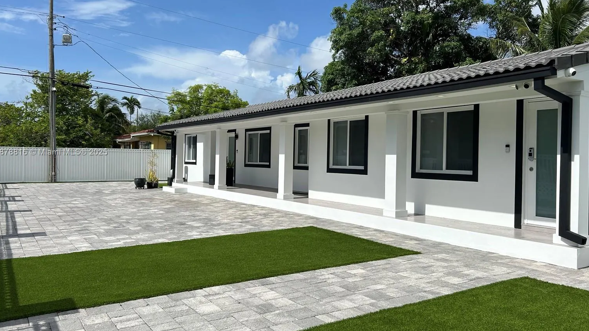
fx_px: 469
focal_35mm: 30
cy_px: 153
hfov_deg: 64.3
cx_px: 295
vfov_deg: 38.9
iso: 50
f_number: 1.5
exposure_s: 1/7463
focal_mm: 5.7
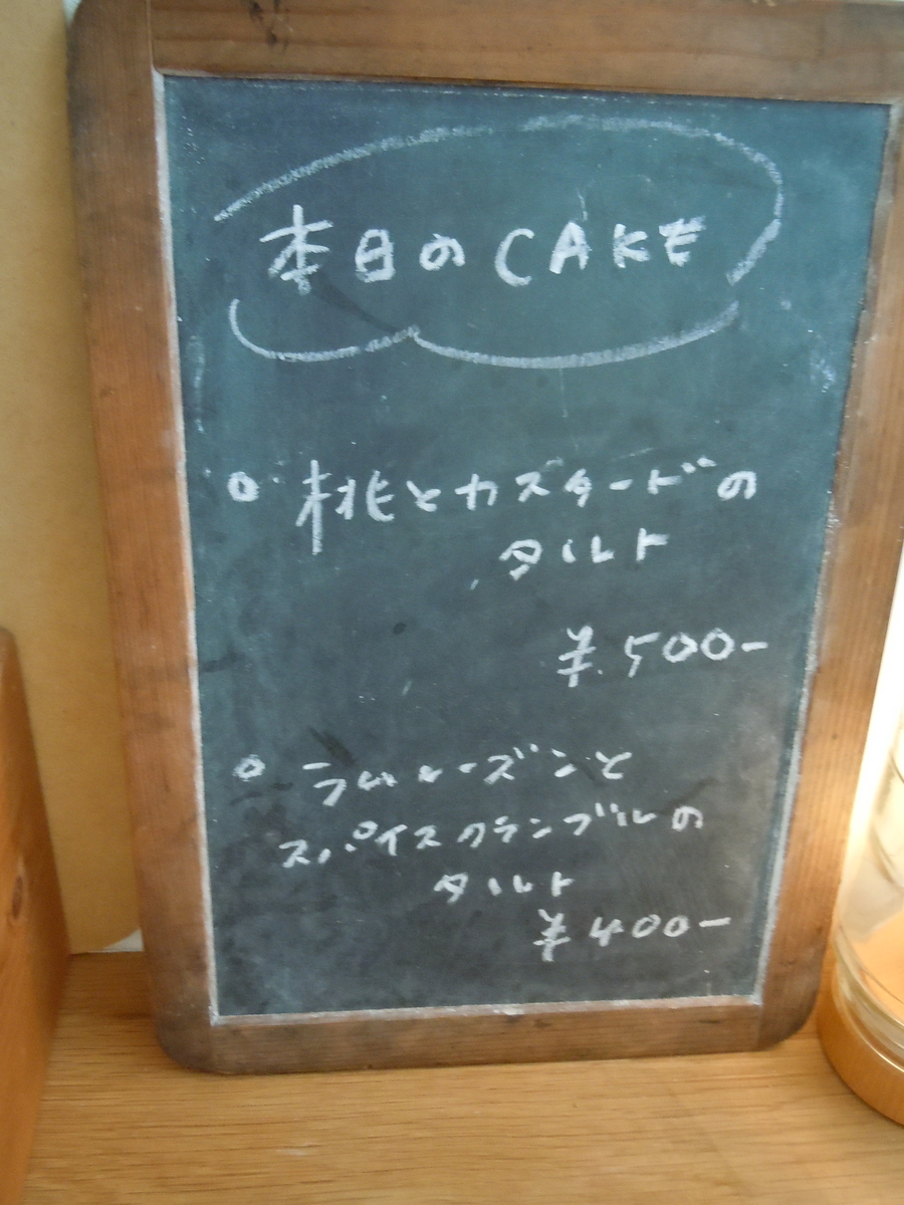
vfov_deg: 55.4
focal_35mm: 33
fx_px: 1149
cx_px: 452
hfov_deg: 42.9
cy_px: 602
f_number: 4
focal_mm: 5.9
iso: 800
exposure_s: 1/30
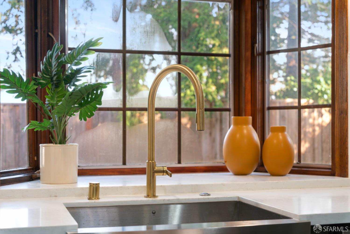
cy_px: 117
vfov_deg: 26.0
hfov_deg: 38.2
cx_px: 175
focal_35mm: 52
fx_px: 506
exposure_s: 1/30
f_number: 4
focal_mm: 52
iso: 250
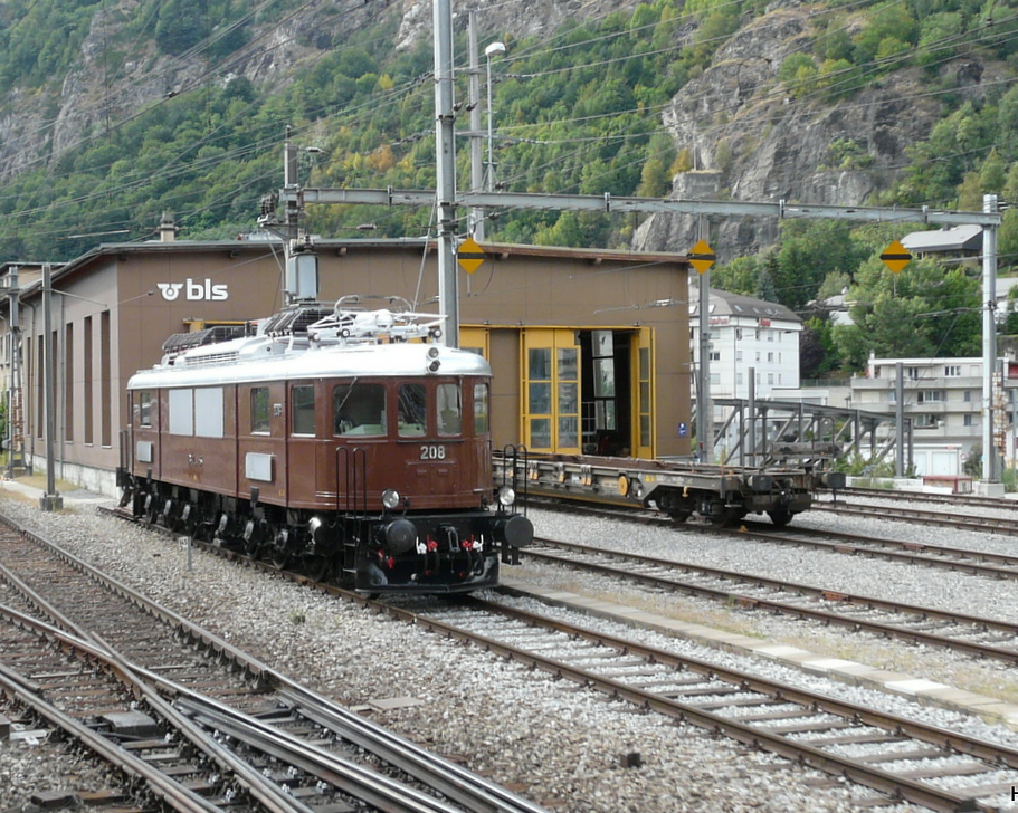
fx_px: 903
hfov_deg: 58.8
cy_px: 409
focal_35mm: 30
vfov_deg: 48.5
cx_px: 516
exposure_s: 1/160
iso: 100
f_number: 4
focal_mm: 4.6
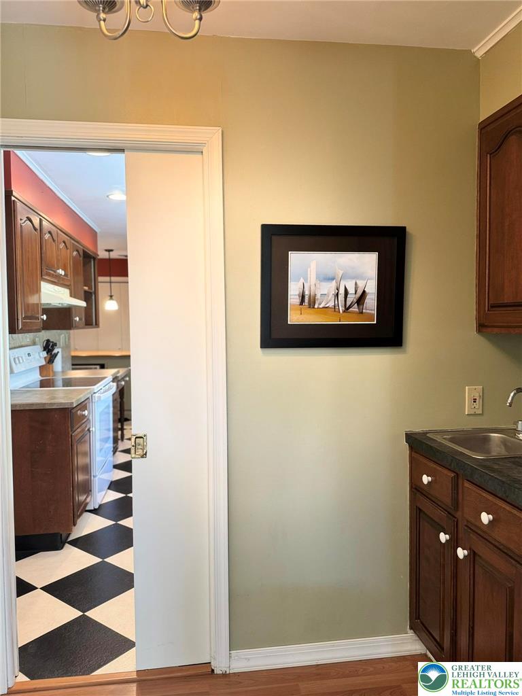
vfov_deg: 71.6
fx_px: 483
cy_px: 348
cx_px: 261
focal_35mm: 24
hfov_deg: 56.8
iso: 160
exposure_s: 1/60
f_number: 1.78
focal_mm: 6.76
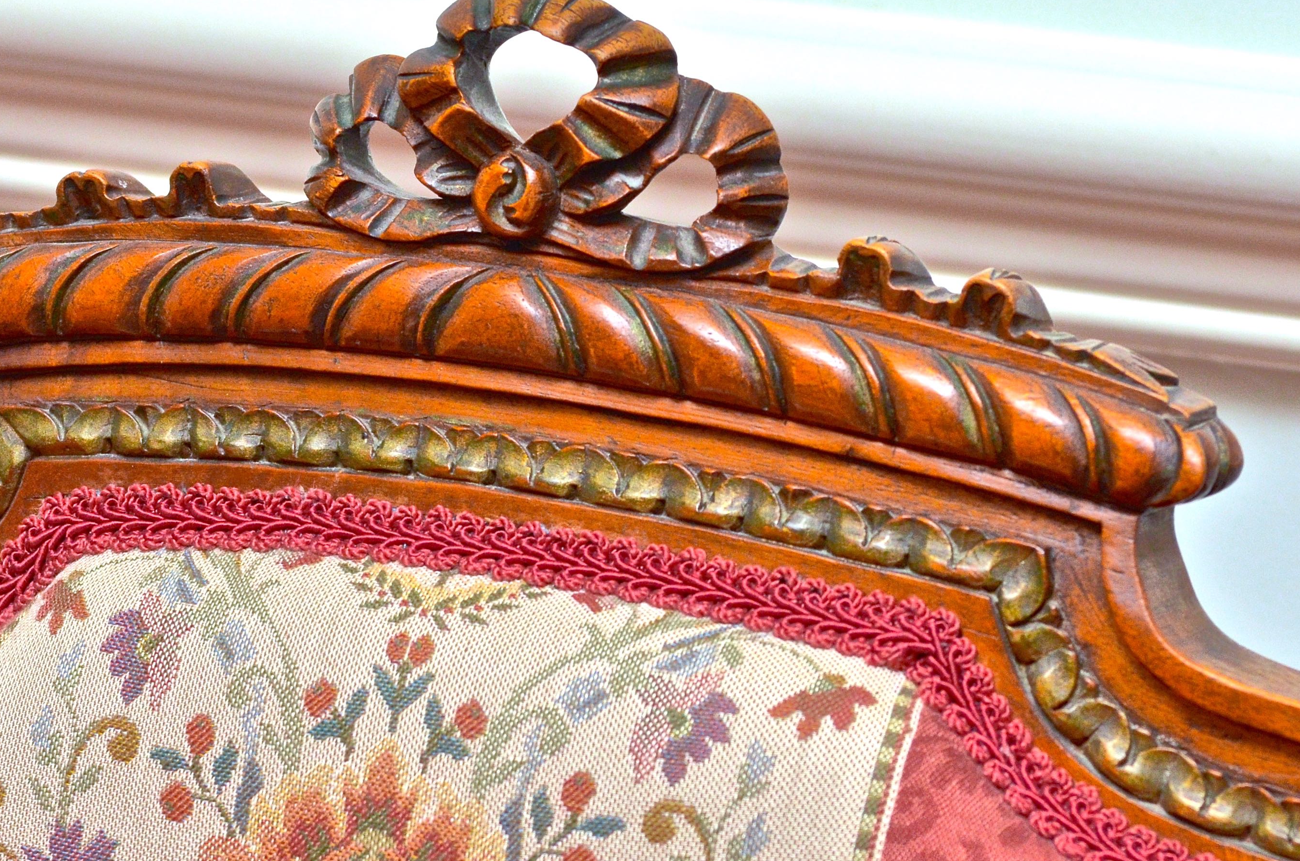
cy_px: 696
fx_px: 7098
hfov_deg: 10.5
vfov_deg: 6.9
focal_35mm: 197
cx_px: 587
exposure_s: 1/160
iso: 640
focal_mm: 72
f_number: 6.3
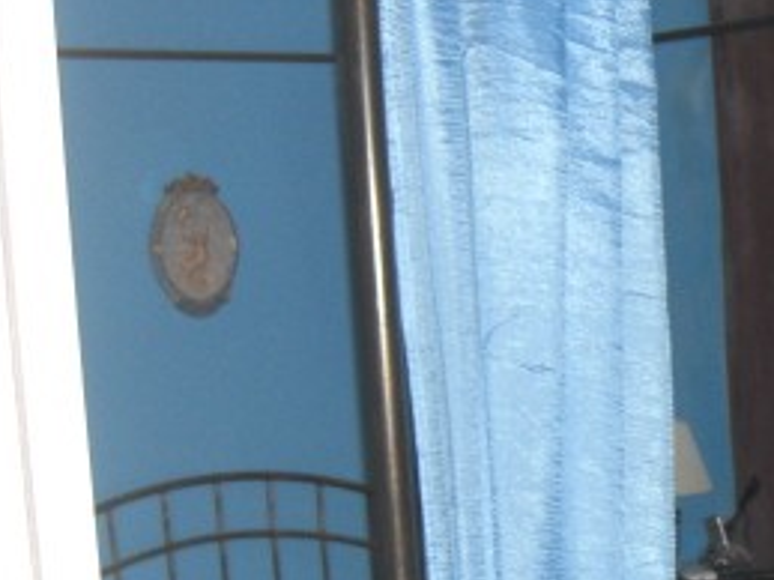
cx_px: 900
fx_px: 2101
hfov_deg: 19.8
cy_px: 541
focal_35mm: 94
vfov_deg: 15.5
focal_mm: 7.9
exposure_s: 1/60
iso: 200
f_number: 2.8
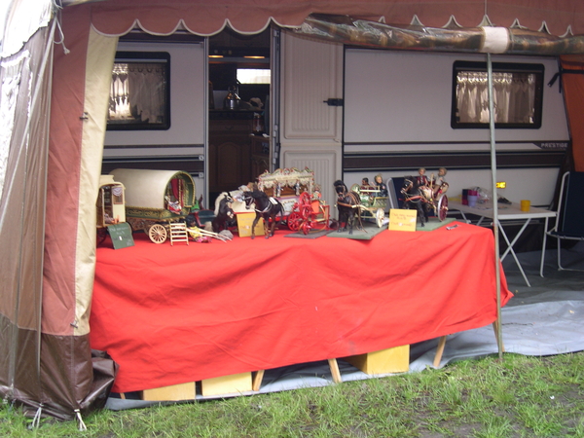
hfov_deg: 36.8
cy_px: 219
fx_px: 877
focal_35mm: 52
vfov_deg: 28.0
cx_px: 292
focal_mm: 11.1
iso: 100
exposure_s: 1/30
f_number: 3.2
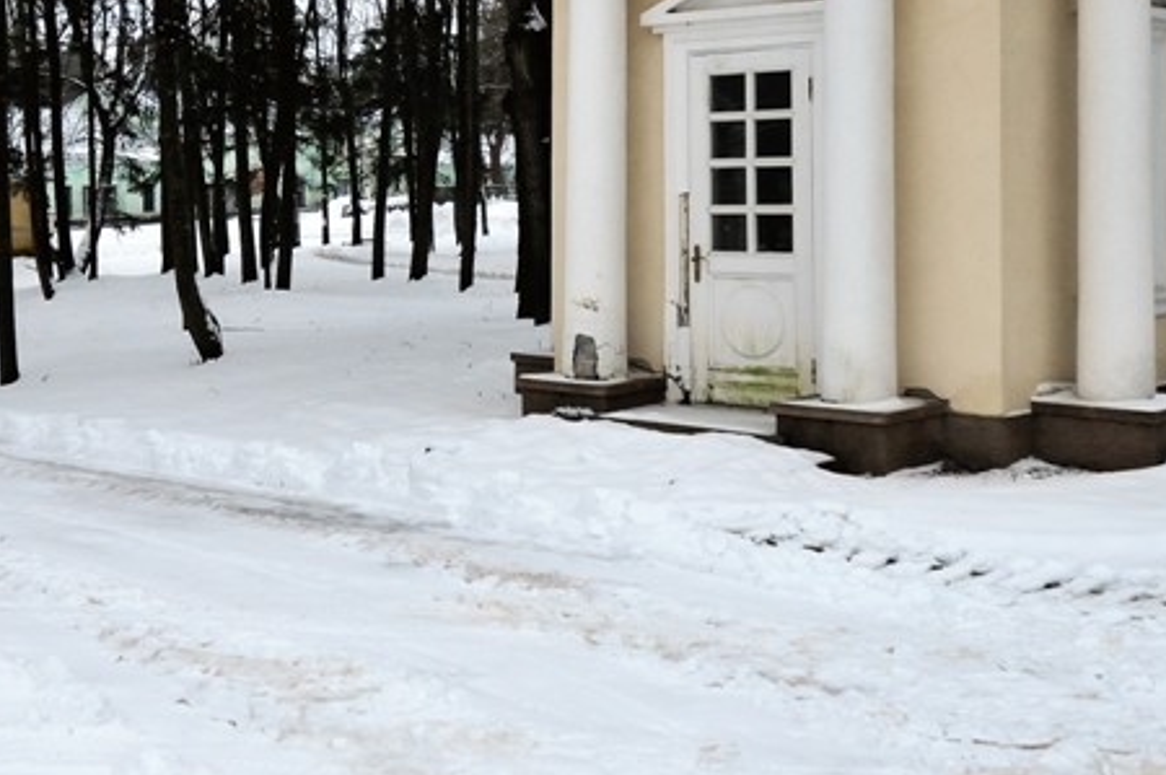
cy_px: 165
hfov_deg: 38.3
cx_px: 352
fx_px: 1650
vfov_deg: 26.0
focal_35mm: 51
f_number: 5.6
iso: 800
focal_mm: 17
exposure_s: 1/125
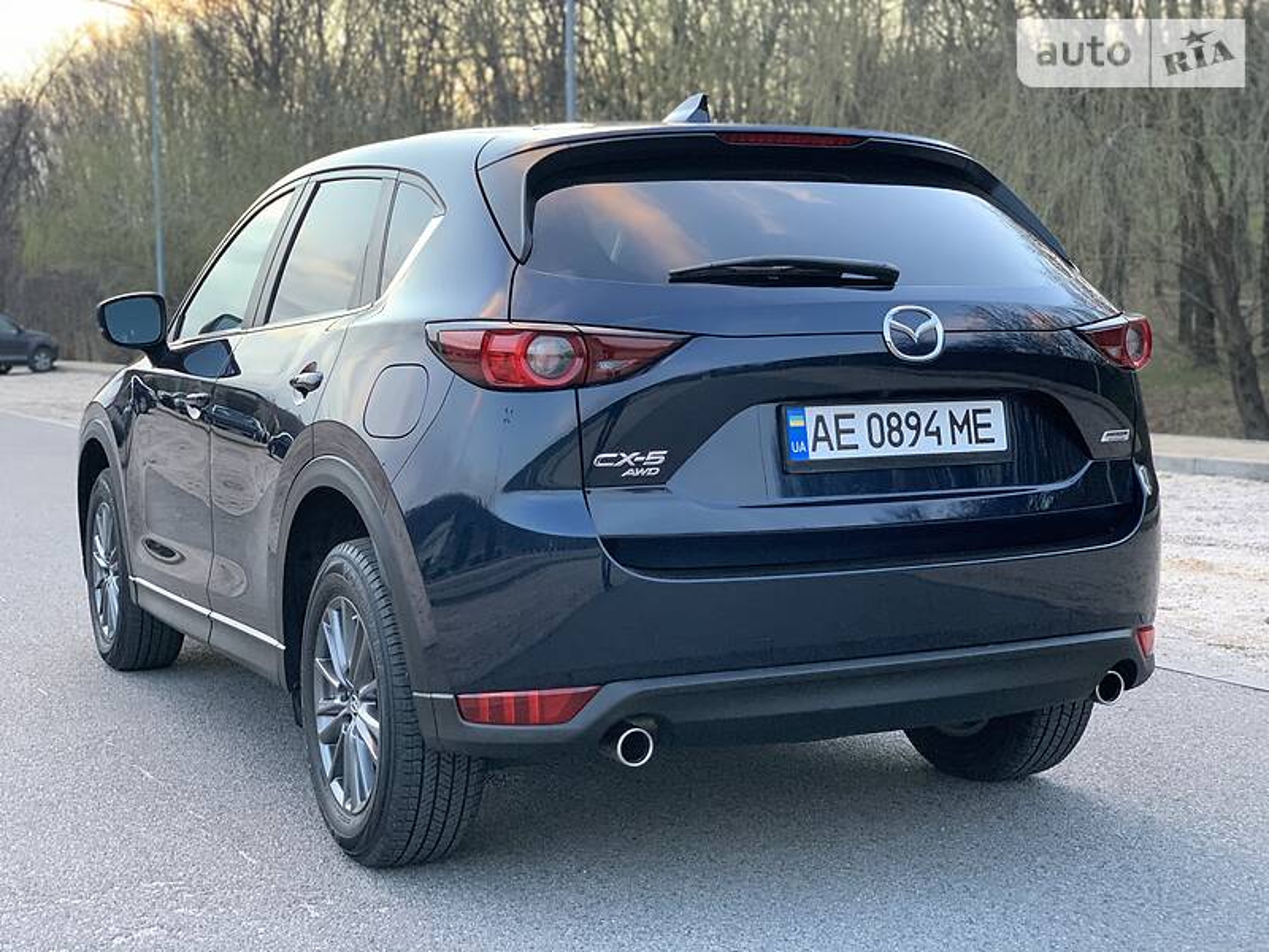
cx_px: 634
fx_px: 1906
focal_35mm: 52
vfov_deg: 28.0
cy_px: 476
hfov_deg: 36.8
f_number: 2.4
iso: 200
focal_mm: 6
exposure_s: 1/60
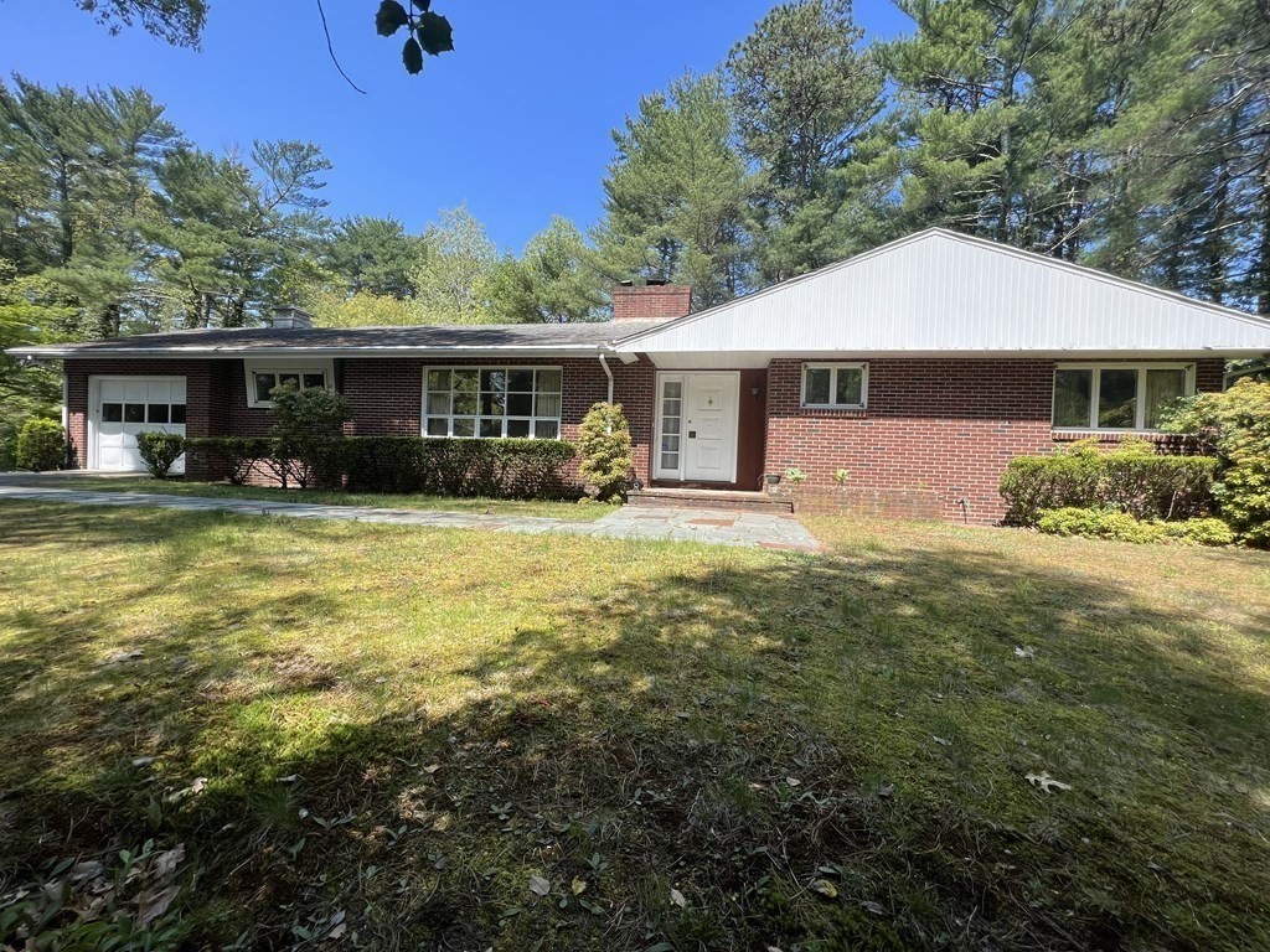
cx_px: 635
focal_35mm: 13
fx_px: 477
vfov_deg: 89.9
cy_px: 476
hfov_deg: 106.2
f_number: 1.8
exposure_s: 1/779
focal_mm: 1.57
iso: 32
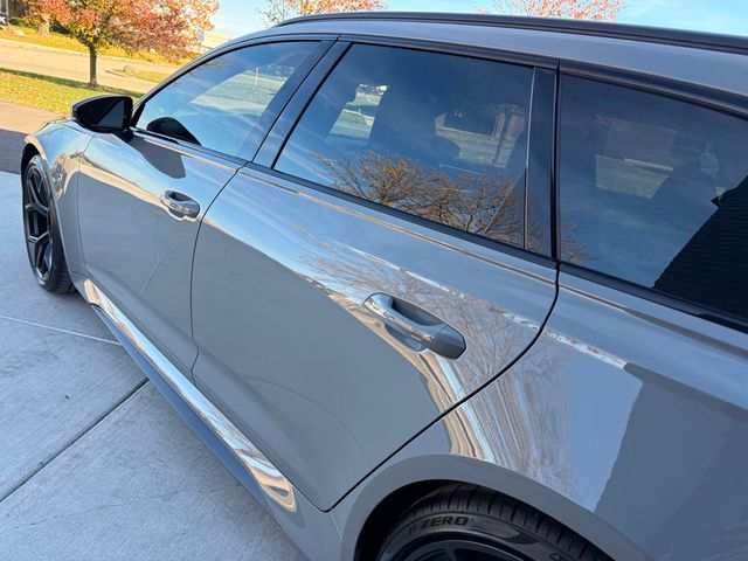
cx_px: 374
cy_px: 280
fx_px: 519
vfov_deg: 56.8
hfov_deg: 71.6
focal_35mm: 24
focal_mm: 6.76
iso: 100
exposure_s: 1/632
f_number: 1.78
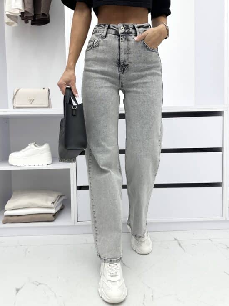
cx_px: 114
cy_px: 153
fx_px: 212
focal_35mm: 24
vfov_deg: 71.6
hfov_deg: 56.8
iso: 80
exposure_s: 1/540
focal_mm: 6.86
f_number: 1.8
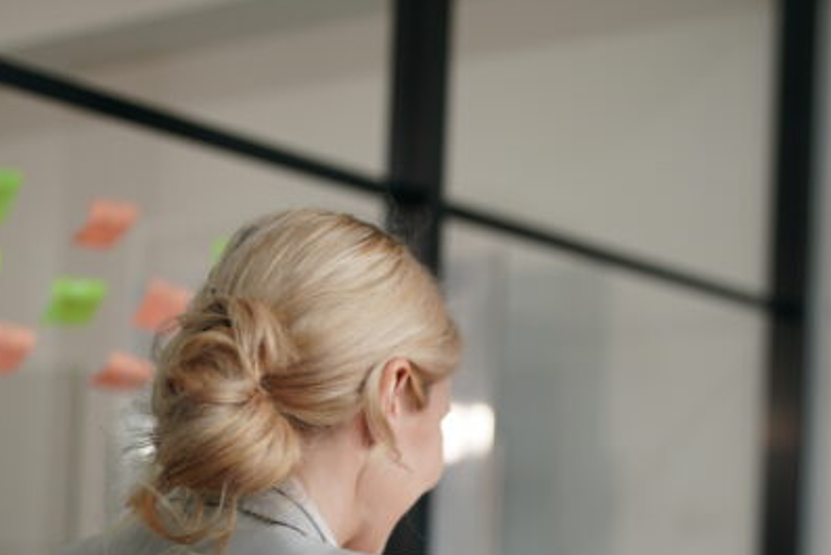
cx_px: 724
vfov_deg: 17.9
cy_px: 520
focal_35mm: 75
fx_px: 1732
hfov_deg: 26.2
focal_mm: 35
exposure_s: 1/125
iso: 160
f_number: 1.6
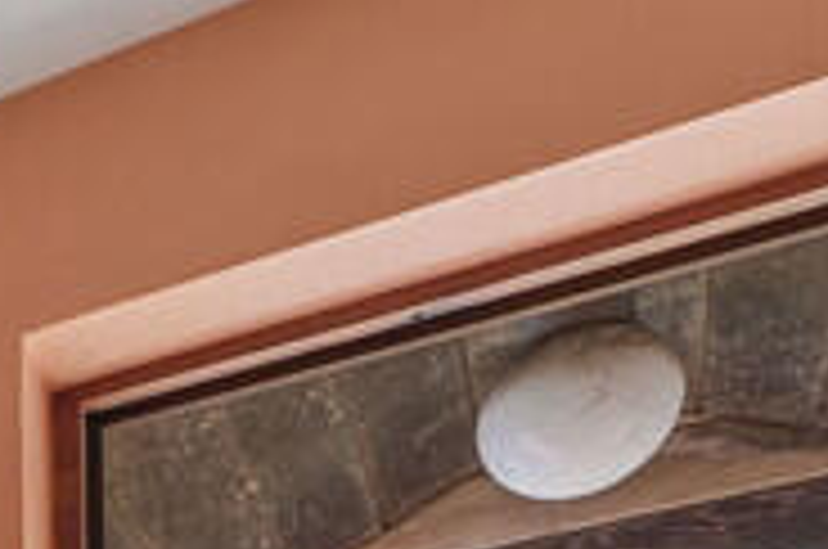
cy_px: 1348
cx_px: -896
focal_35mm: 78
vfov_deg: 12.9
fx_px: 1791
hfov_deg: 17.3
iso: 400
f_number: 8
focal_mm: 14
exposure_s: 1/6
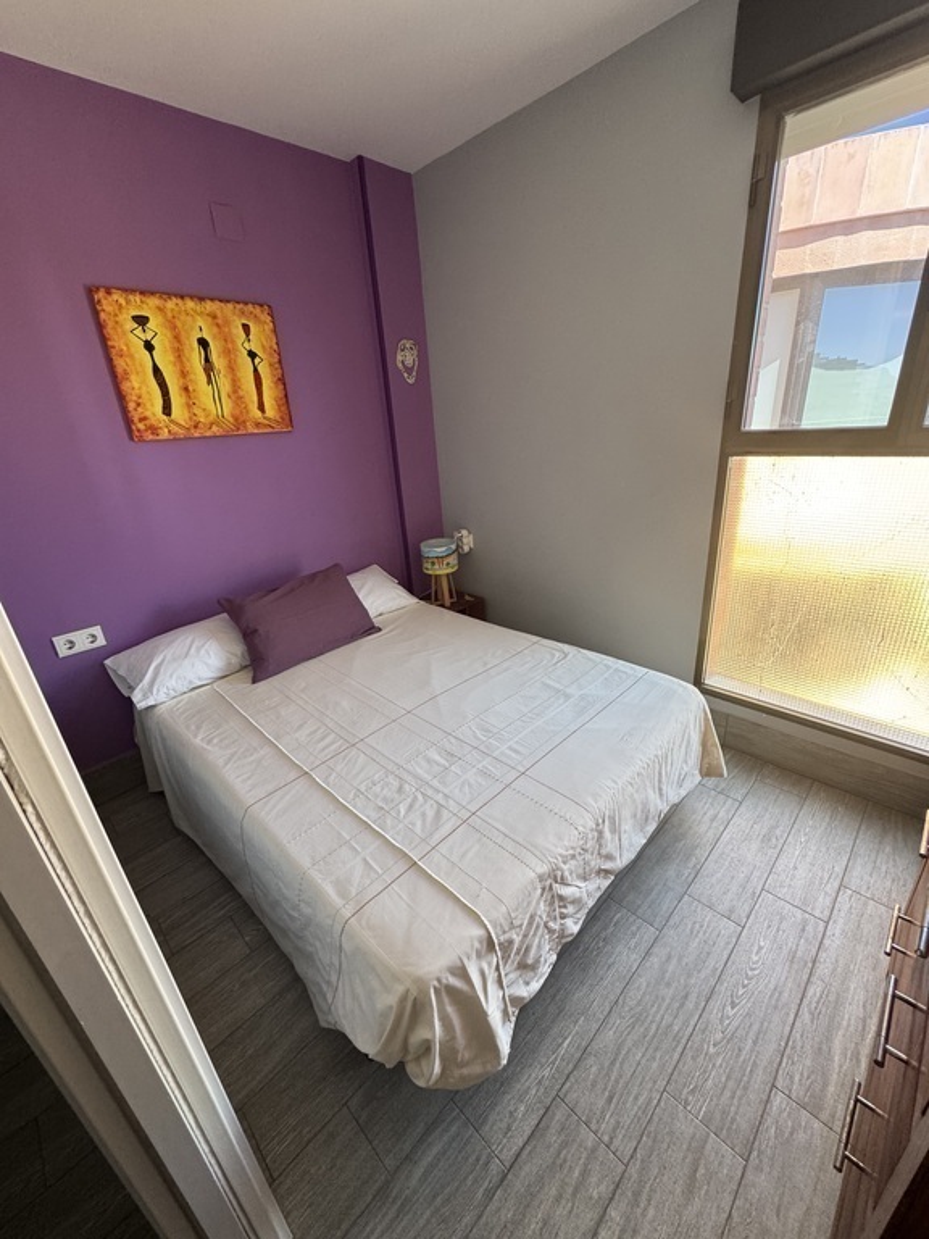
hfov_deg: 85.7
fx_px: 501
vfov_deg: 102.1
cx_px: 464
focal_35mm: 14
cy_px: 620
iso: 200
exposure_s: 1/99
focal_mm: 2.22
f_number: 2.2
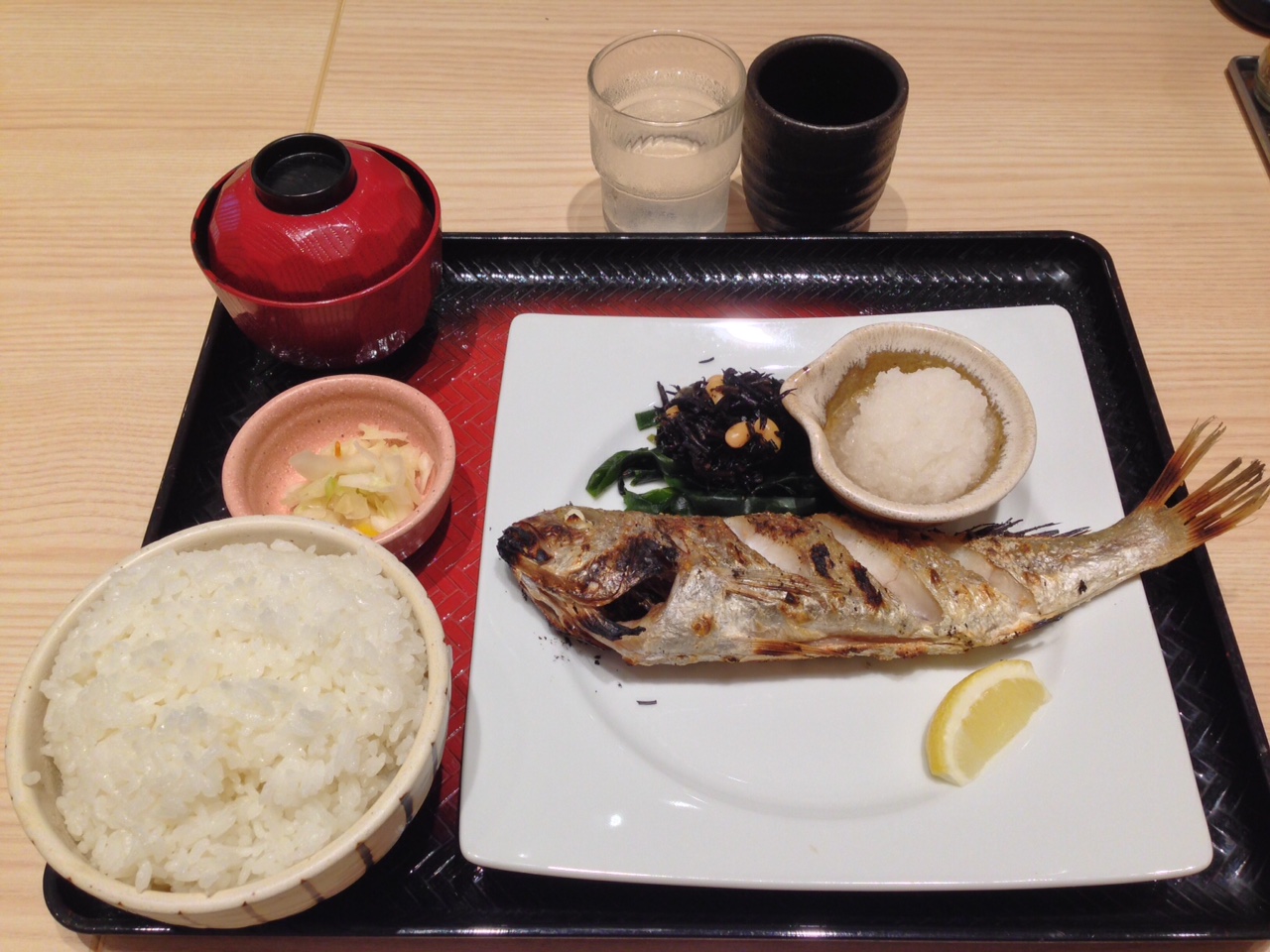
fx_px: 1211
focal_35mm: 33
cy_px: 476
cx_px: 635
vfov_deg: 42.9
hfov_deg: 55.4
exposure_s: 1/40
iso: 50
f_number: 2.4
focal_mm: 4.12
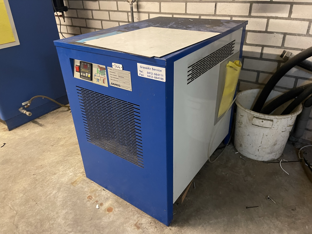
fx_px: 234
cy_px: 117
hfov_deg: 67.3
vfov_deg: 53.1
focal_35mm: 26
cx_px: 156
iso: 500
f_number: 1.6
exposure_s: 1/33
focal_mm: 5.1
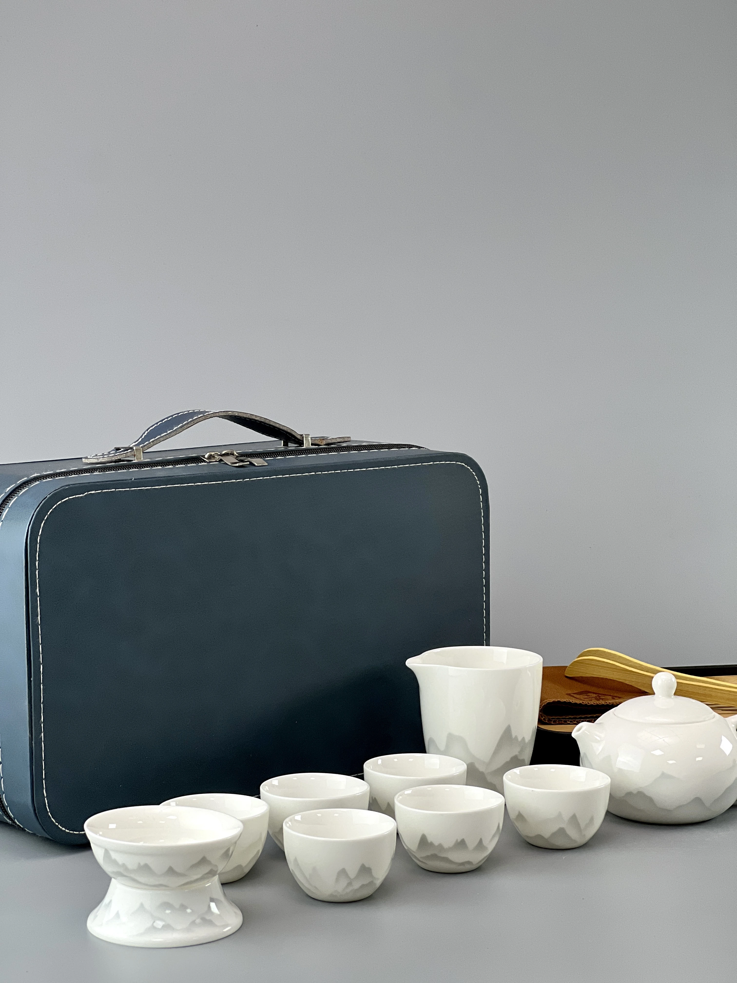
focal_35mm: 77
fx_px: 2186
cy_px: 492
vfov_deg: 25.3
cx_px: 368
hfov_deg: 19.1
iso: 125
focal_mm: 9
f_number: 2.8
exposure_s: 1/120
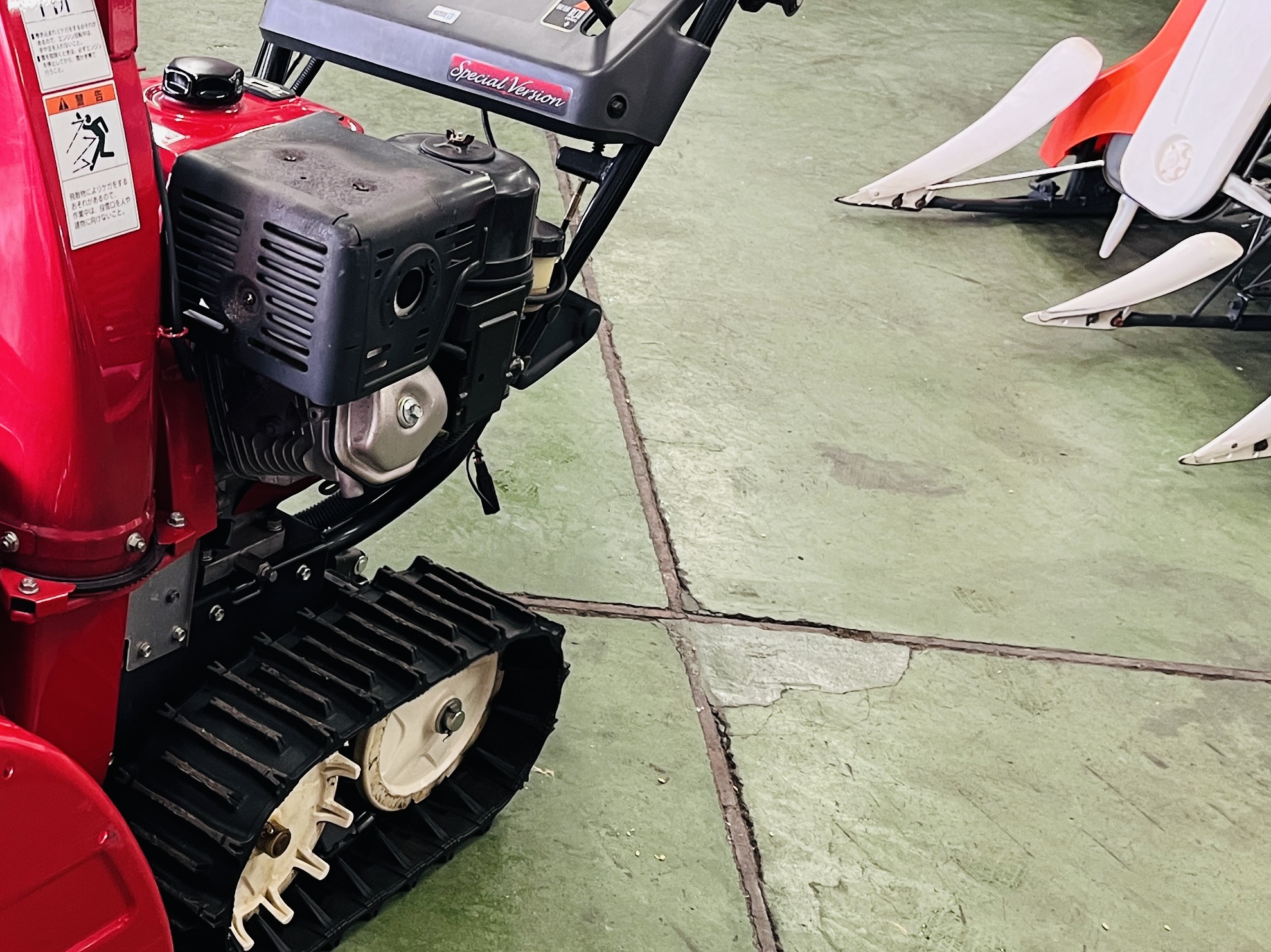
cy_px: 488
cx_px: 62
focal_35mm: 53
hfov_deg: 33.7
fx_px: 1946
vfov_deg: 27.5
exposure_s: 1/60
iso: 200
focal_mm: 5.1
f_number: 1.6
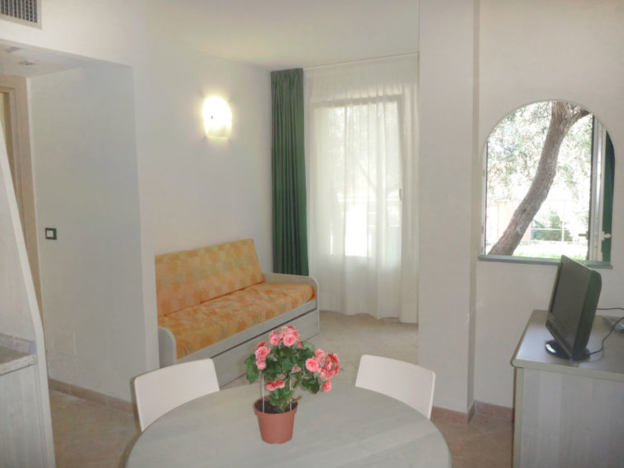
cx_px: 312
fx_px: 505
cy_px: 234
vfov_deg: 49.7
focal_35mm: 28
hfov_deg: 63.4
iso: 125
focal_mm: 5
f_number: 3.3
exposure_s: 1/30
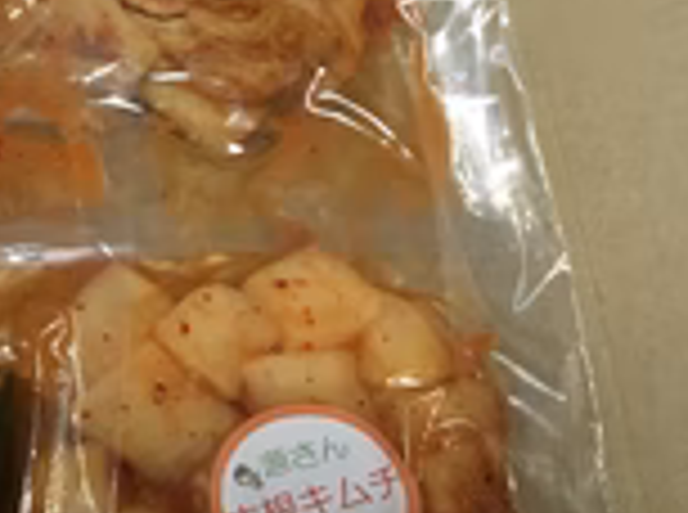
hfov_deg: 23.7
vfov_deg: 19.3
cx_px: -112
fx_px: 1507
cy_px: 243
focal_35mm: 76
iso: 100
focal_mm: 4.15
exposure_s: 1/30
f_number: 2.2
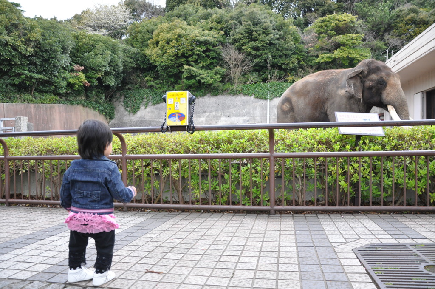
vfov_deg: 47.8
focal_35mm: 27
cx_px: 218
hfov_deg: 67.4
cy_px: 144
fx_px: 326
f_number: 3.5
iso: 1000
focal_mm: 18
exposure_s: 1/200
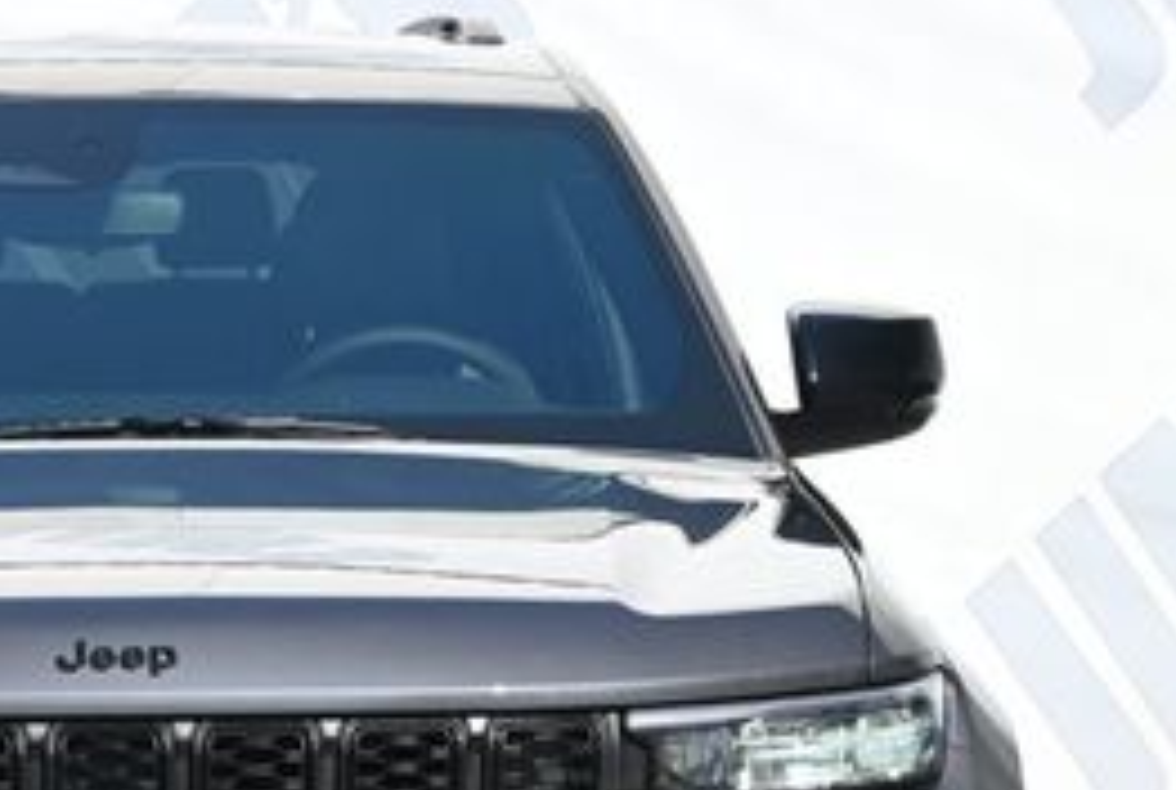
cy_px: 783
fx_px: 5639
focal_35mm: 172
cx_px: 103
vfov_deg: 8.0
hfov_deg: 11.8
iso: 160
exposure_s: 1/250
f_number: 6
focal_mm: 47
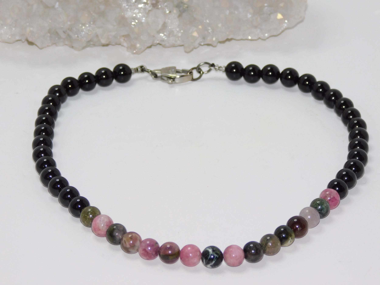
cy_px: 142
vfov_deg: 8.1
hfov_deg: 10.7
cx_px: 190
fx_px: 2020
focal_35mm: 184
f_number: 5.4
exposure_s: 1/60
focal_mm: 32.7
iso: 200
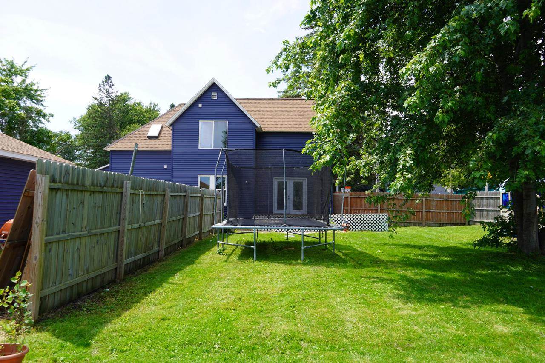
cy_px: 182
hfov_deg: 67.4
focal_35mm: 27
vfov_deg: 47.9
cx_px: 272
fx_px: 409
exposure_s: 1/100
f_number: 7.1
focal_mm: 18
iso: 100
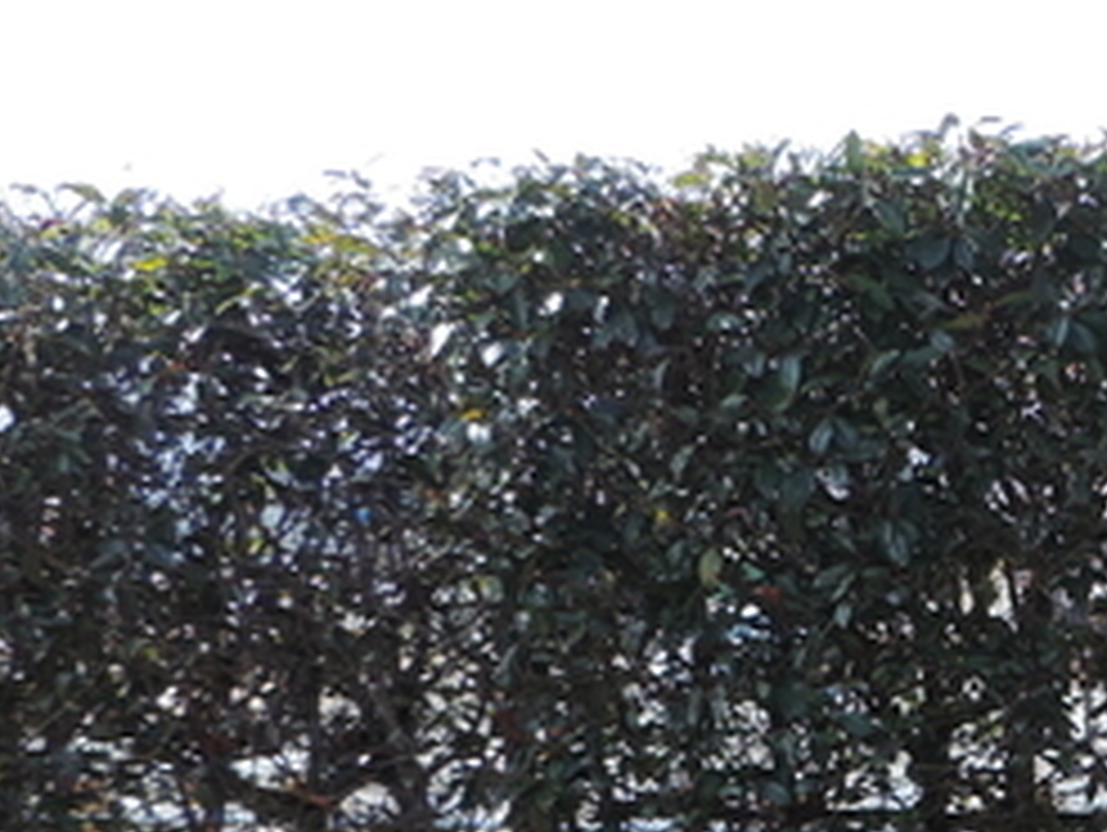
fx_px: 2497
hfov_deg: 21.9
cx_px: 1530
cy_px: 769
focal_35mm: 78
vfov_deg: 18.6
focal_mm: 4.3
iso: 80
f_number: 3
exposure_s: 1/320
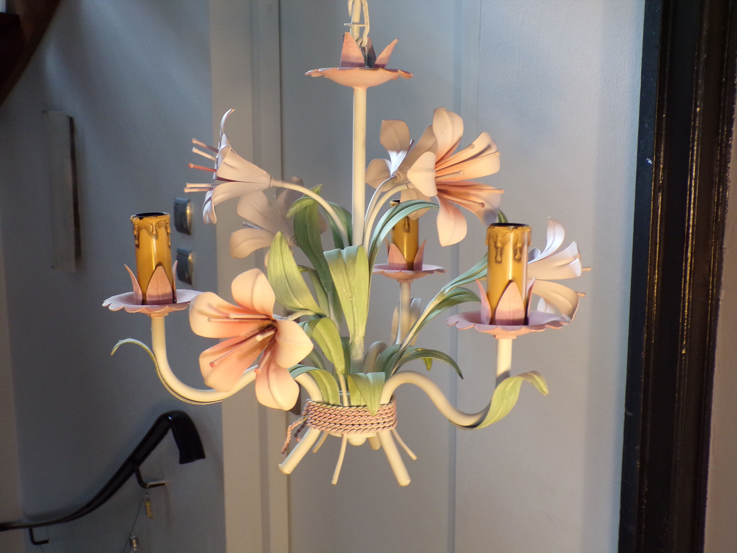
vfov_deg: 34.3
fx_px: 894
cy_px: 276
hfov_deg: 44.8
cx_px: 368
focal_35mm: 42
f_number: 3.4
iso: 212
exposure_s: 1/17
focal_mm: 7.6
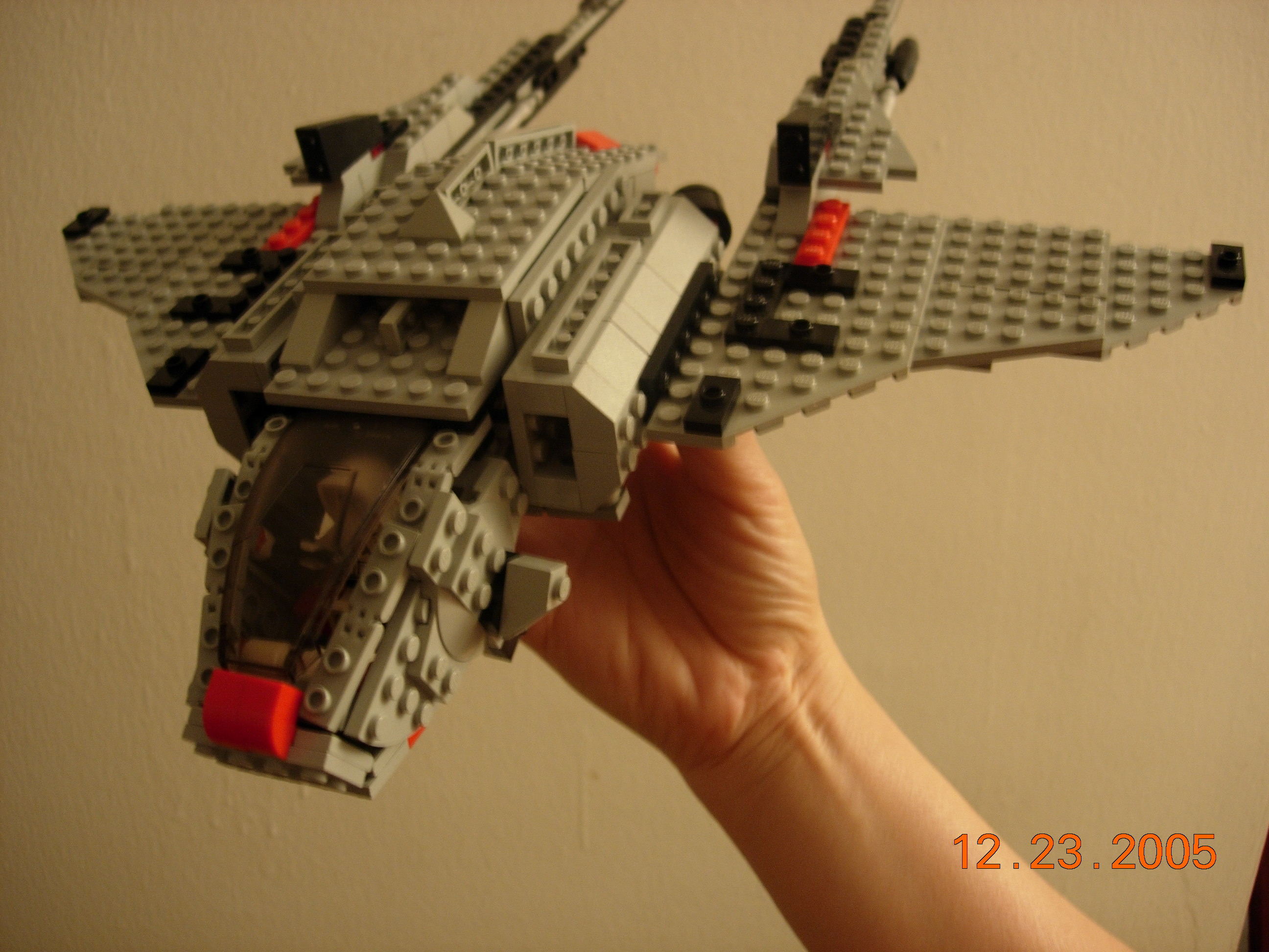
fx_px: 1393
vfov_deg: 37.7
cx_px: 634
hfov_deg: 49.0
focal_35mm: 38
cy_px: 476
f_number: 2.8
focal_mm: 7.8
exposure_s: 1/4.7
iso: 64
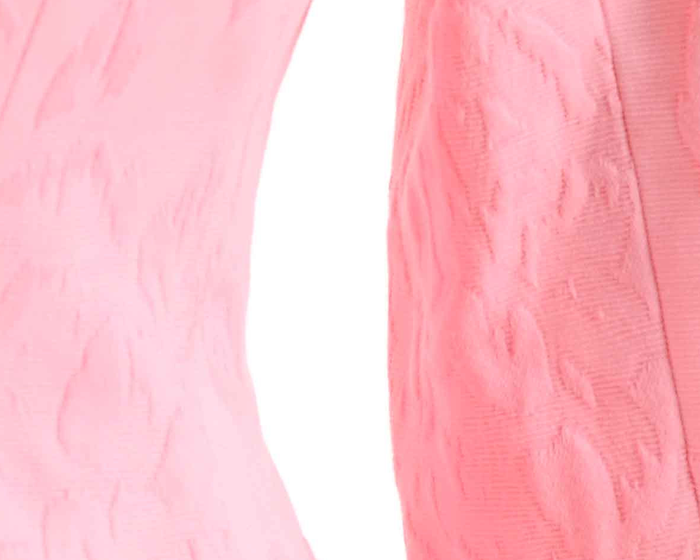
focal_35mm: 617
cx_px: 394
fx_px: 12785
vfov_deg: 2.5
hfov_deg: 3.1
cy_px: 568
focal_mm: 105
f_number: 8
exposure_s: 1/80
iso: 160
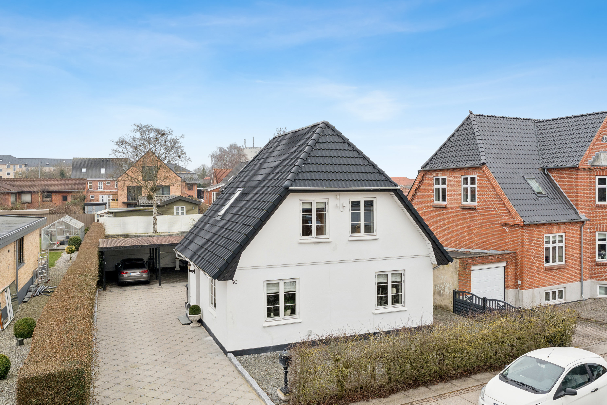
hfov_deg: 63.7
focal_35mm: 29
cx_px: 304
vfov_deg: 45.0
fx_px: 489
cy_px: 202
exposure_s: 1/320
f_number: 9
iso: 800
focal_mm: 29
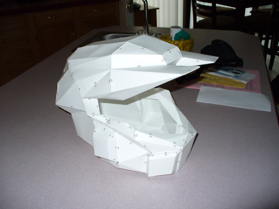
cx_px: 140
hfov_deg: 50.1
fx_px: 298
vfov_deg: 38.7
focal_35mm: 37
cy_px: 104
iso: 100
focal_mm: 6.1
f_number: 2.8
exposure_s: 1/30
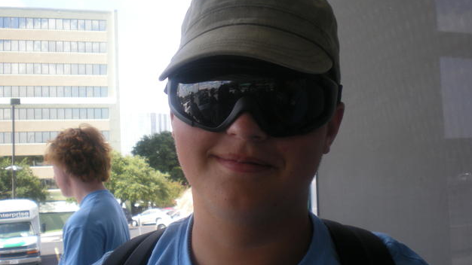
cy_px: 128
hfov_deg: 42.1
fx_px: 613
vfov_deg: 24.4
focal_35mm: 49
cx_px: 234
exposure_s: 1/187
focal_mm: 7.4
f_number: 3.5
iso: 64
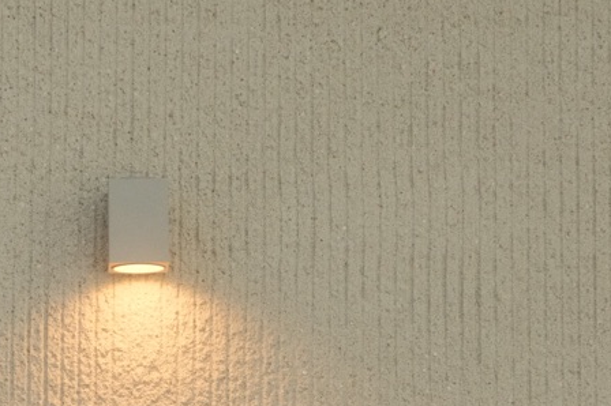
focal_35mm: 193
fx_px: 3273
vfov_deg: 7.1
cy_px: 466
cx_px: 181
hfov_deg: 10.6
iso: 3200
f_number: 3.2
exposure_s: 1/125
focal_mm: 48.2
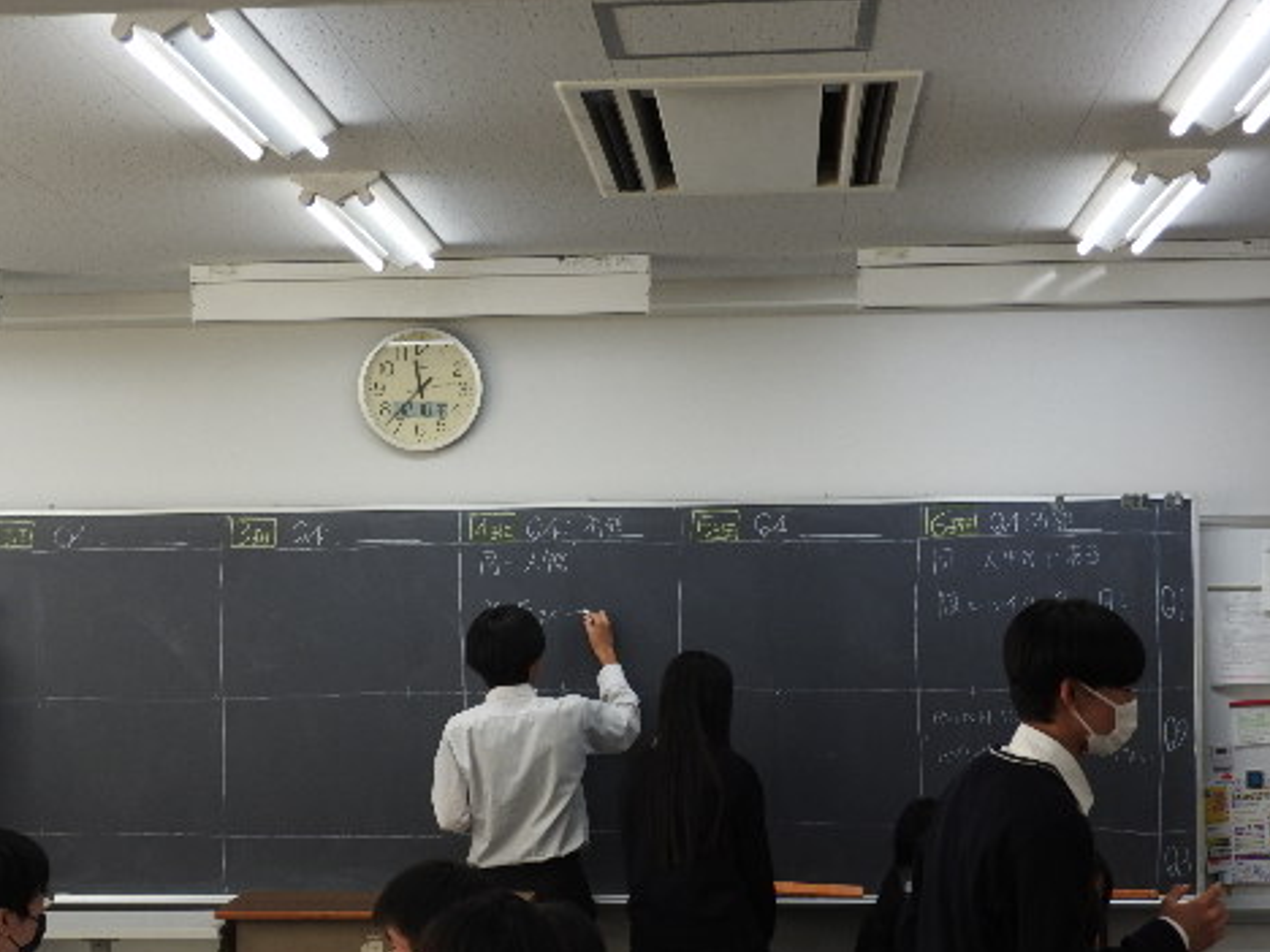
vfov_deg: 18.0
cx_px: 426
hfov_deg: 23.7
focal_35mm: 82
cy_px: 578
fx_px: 3008
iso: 100
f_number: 4.2
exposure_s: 1/60
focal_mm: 10.7
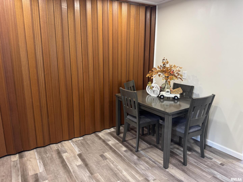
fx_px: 168
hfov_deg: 71.6
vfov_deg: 56.8
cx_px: 122
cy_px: 91
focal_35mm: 24
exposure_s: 1/60
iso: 250
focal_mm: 6.76
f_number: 1.78
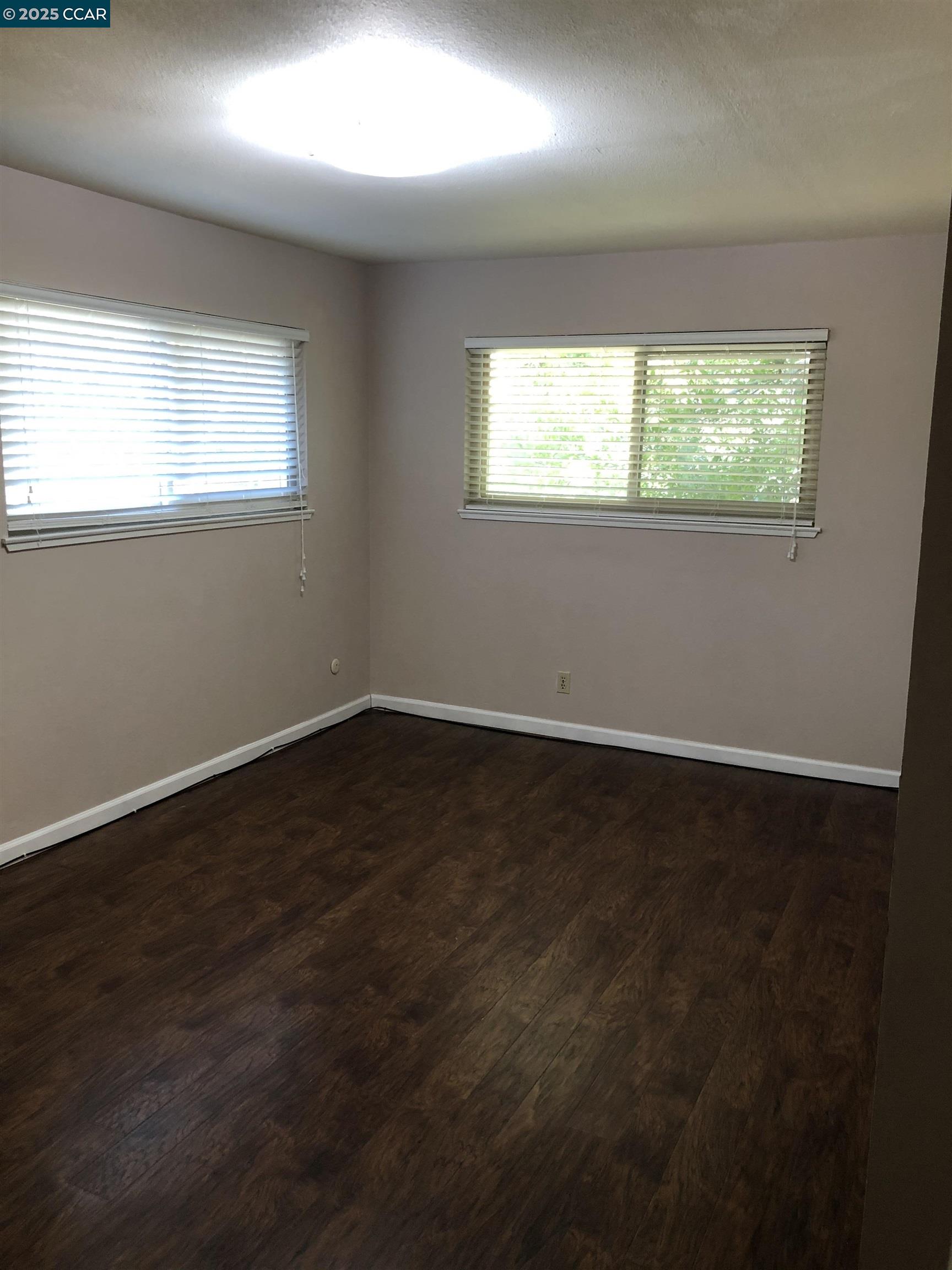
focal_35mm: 28
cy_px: 635
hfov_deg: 49.7
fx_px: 1027
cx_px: 476
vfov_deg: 63.4
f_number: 1.8
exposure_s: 1/17
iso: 40
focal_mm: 3.99
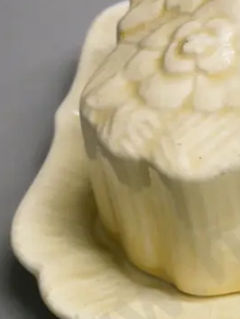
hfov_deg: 13.4
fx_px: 960
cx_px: 372
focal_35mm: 104
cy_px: 141
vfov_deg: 18.9
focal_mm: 18
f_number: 5
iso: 3200
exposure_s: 1/320
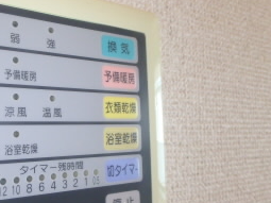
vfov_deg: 38.6
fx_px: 290
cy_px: 115
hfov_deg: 46.7
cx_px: 44
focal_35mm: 37
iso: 800
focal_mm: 3.7
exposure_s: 1/125
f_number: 3.5
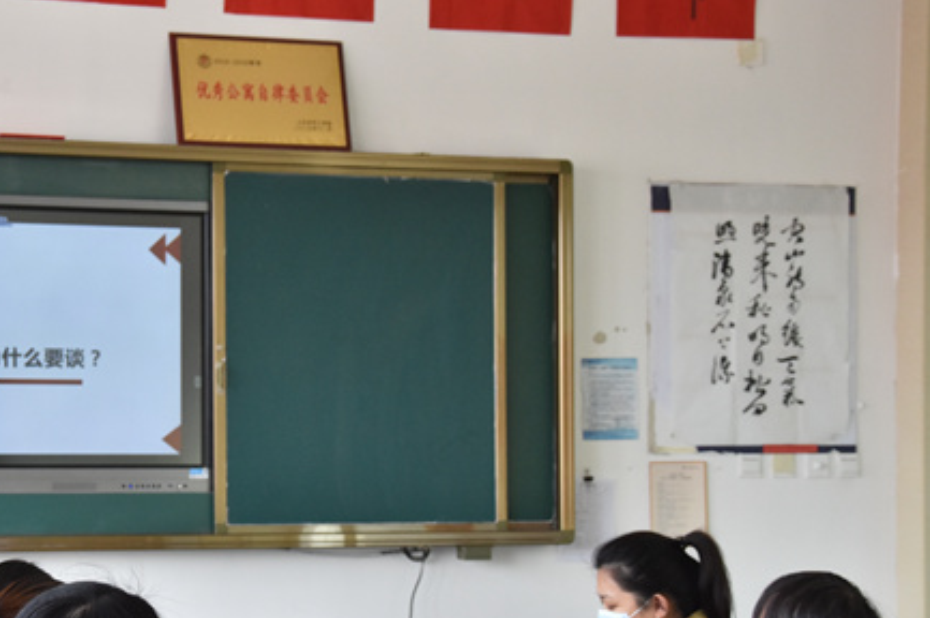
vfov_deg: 14.1
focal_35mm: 97
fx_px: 2504
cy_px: 429
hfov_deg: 20.9
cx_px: 260
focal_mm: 40
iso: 1000
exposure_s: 1/160
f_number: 6.3
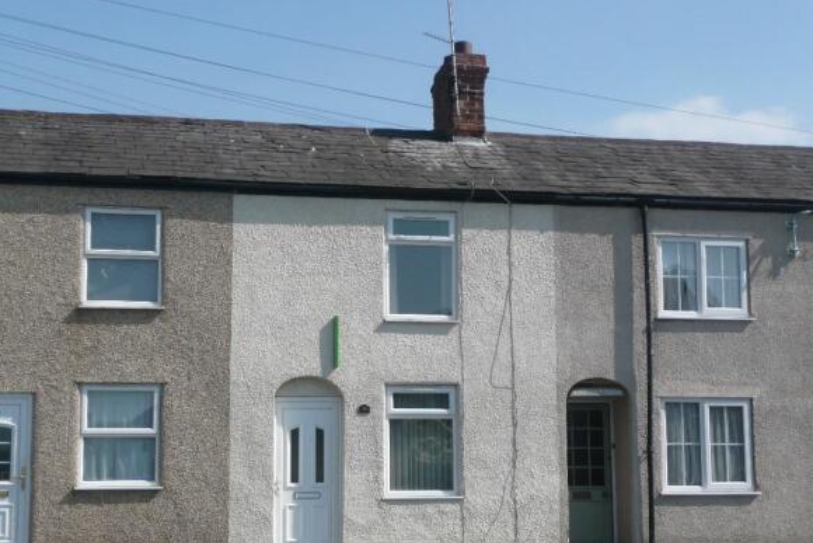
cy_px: 304
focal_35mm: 70
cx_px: 407
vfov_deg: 19.5
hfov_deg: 28.8
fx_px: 1581
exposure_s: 1/640
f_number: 4.5
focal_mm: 11
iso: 100
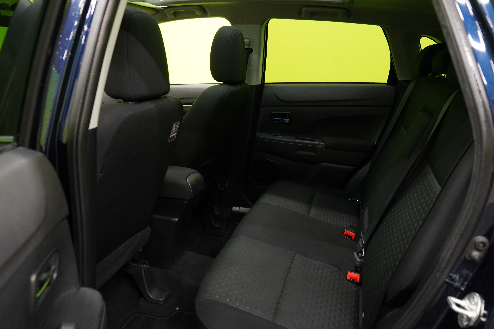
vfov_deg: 46.4
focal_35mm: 28
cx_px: 247
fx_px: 384
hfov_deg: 65.5
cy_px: 164
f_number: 5.6
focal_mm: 28
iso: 2000
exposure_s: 1/20
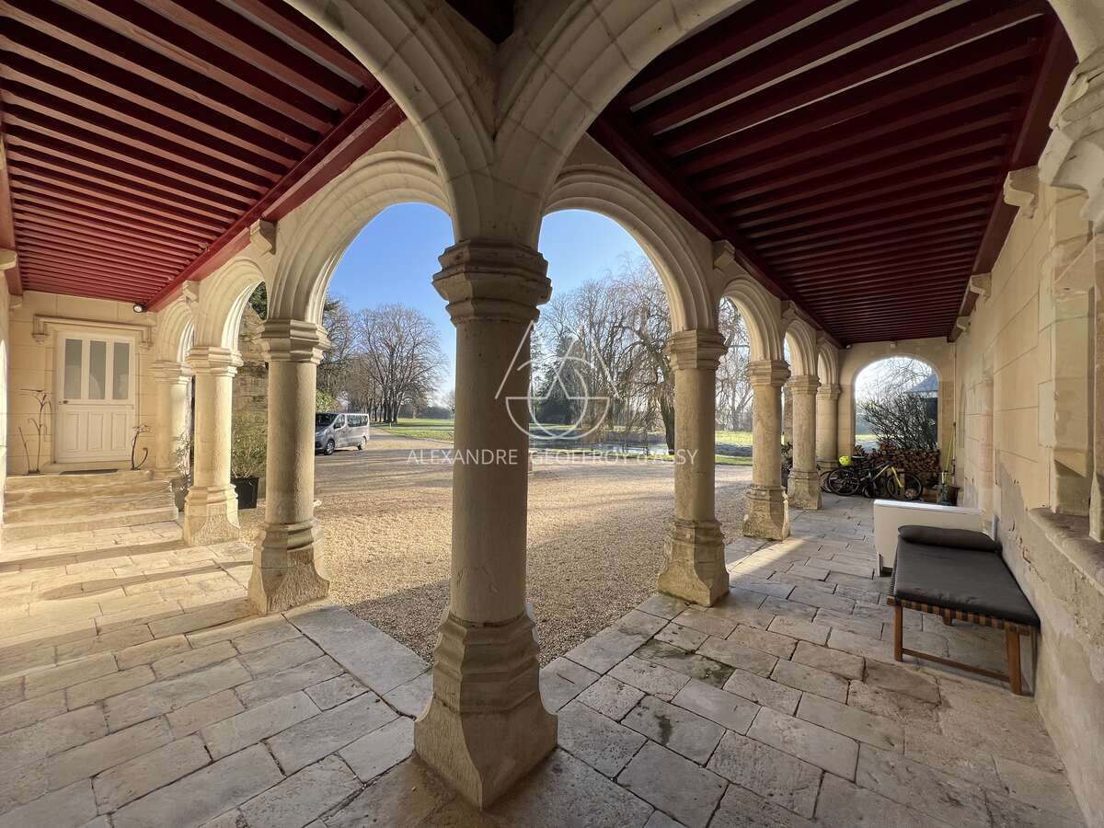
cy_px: 414
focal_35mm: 13
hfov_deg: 106.2
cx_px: 552
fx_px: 415
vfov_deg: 89.9
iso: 32
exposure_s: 1/508
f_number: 1.8
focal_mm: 1.57
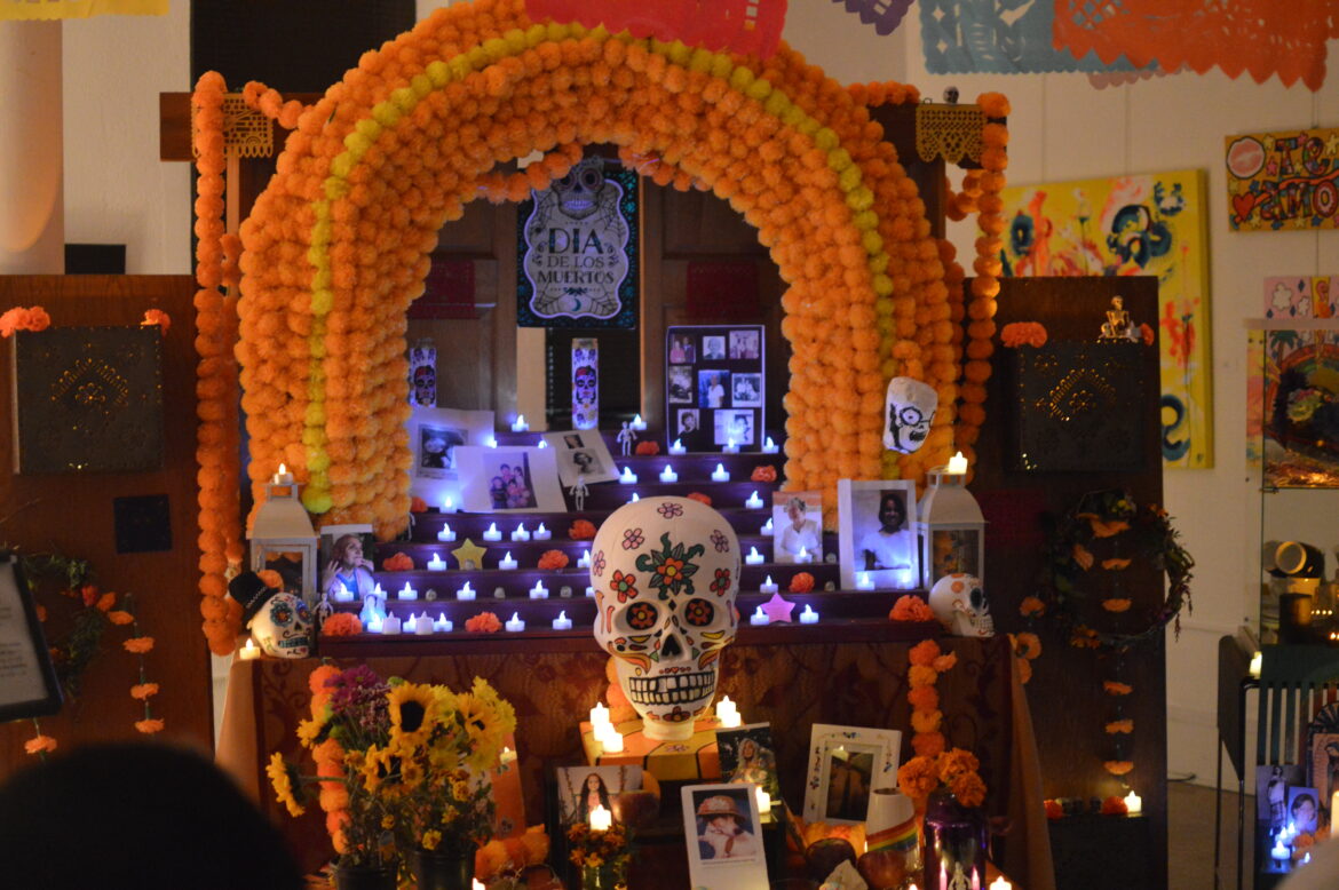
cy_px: 445
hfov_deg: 37.9
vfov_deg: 25.7
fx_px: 1951
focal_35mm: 52
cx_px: 670
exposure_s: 1/60
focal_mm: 35
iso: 2800
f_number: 1.8
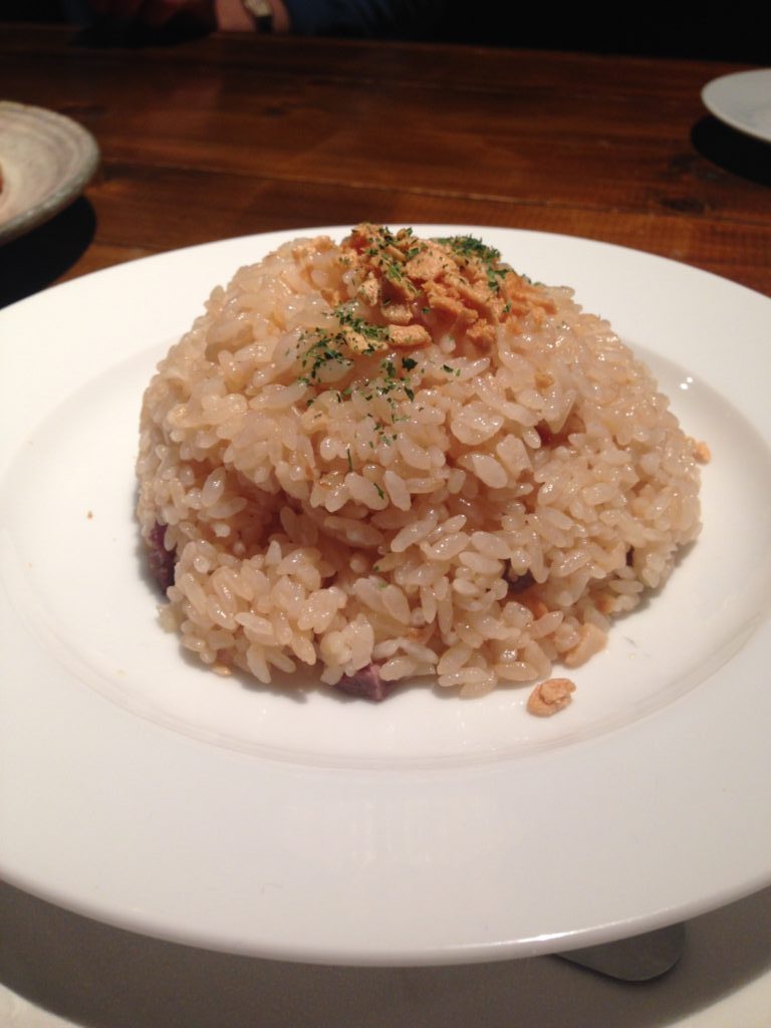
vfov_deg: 55.4
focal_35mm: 33
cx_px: 386
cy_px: 514
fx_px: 980
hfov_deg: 42.9
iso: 80
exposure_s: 1/20
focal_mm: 4.12
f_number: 2.4
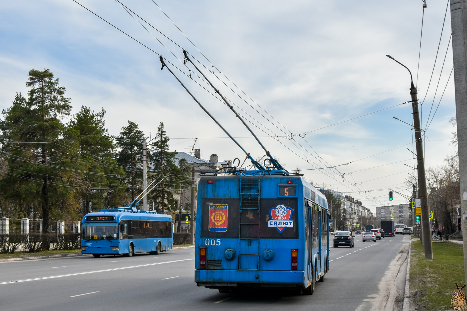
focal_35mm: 68
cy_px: 156
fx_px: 876
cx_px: 234
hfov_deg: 29.9
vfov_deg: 20.2
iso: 200
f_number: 9
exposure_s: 1/320
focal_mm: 45
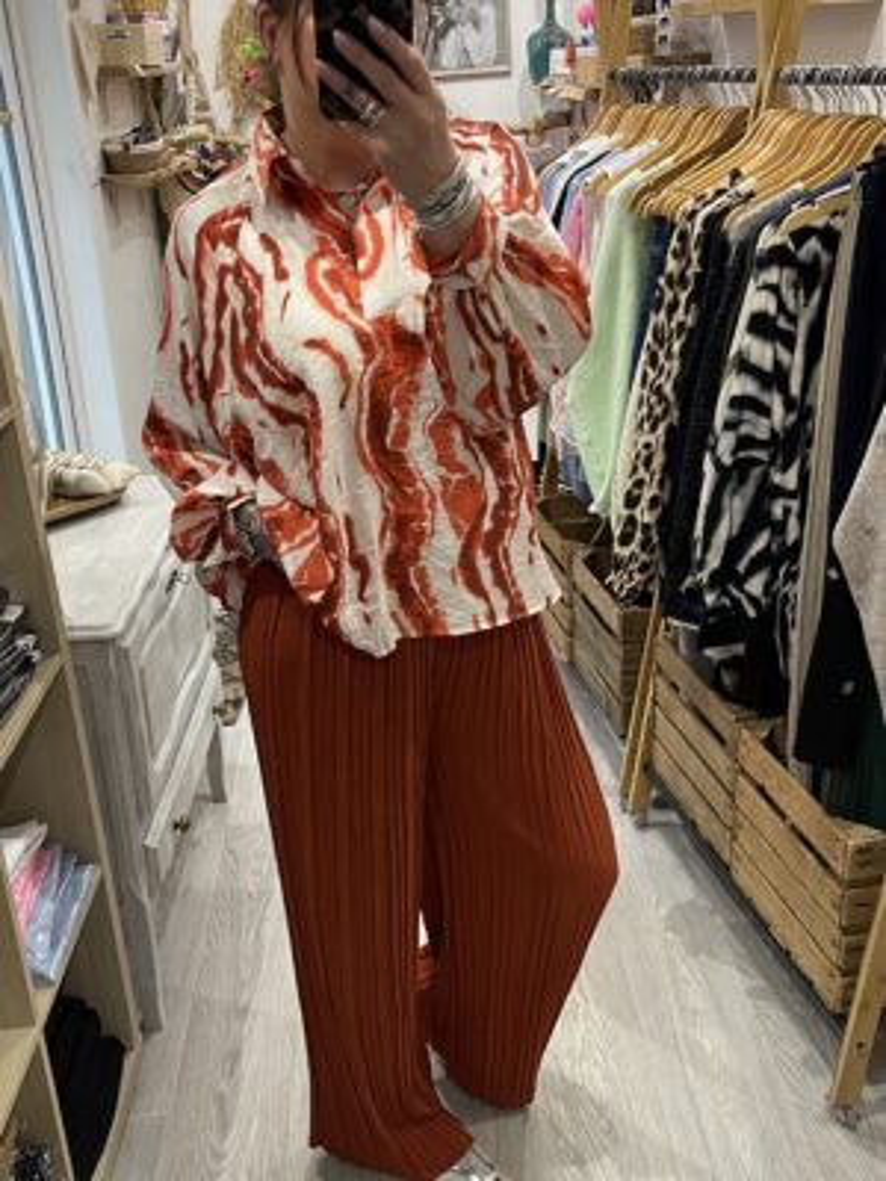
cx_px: 443
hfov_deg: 54.9
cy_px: 590
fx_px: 853
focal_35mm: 25
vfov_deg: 69.4
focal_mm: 5.1
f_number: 1.6
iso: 160
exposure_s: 1/50
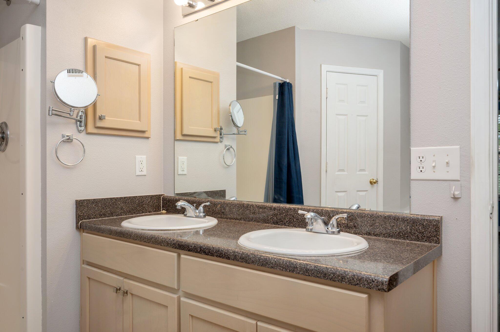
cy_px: 166
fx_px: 354
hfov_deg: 70.5
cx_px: 250
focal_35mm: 26
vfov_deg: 50.3
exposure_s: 1/60
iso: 250
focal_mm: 25.5
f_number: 9
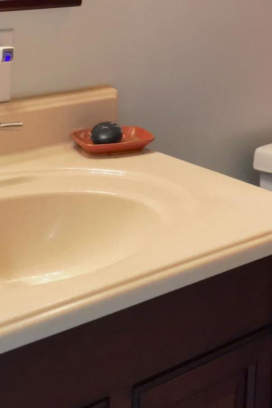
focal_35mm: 82
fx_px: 929
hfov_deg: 16.3
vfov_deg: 22.8
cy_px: -75
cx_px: 284
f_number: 2.2
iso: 40
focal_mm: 4.15
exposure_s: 1/30
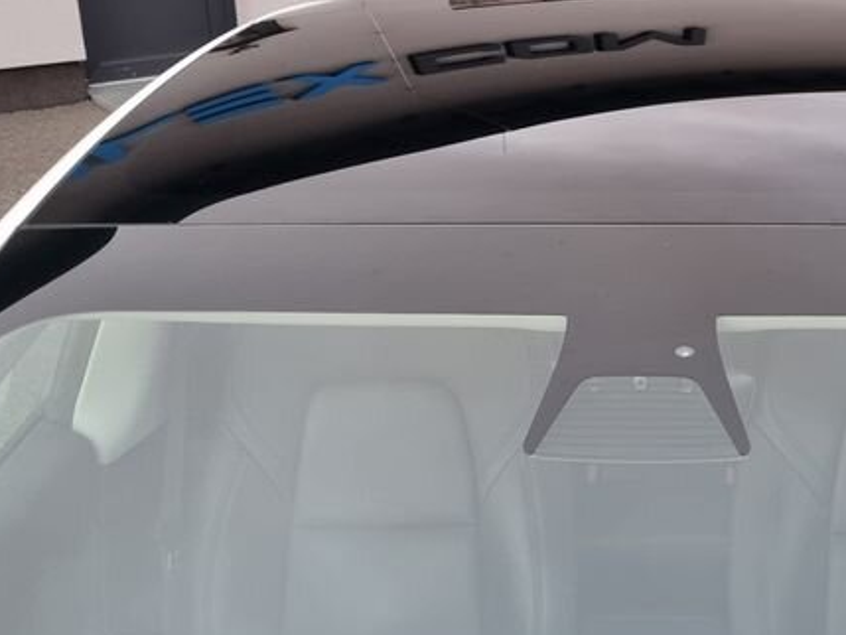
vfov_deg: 23.6
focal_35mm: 62
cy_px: 377
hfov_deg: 30.6
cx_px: 641
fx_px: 1516
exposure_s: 1/50
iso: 250
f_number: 1.8
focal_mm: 5.4
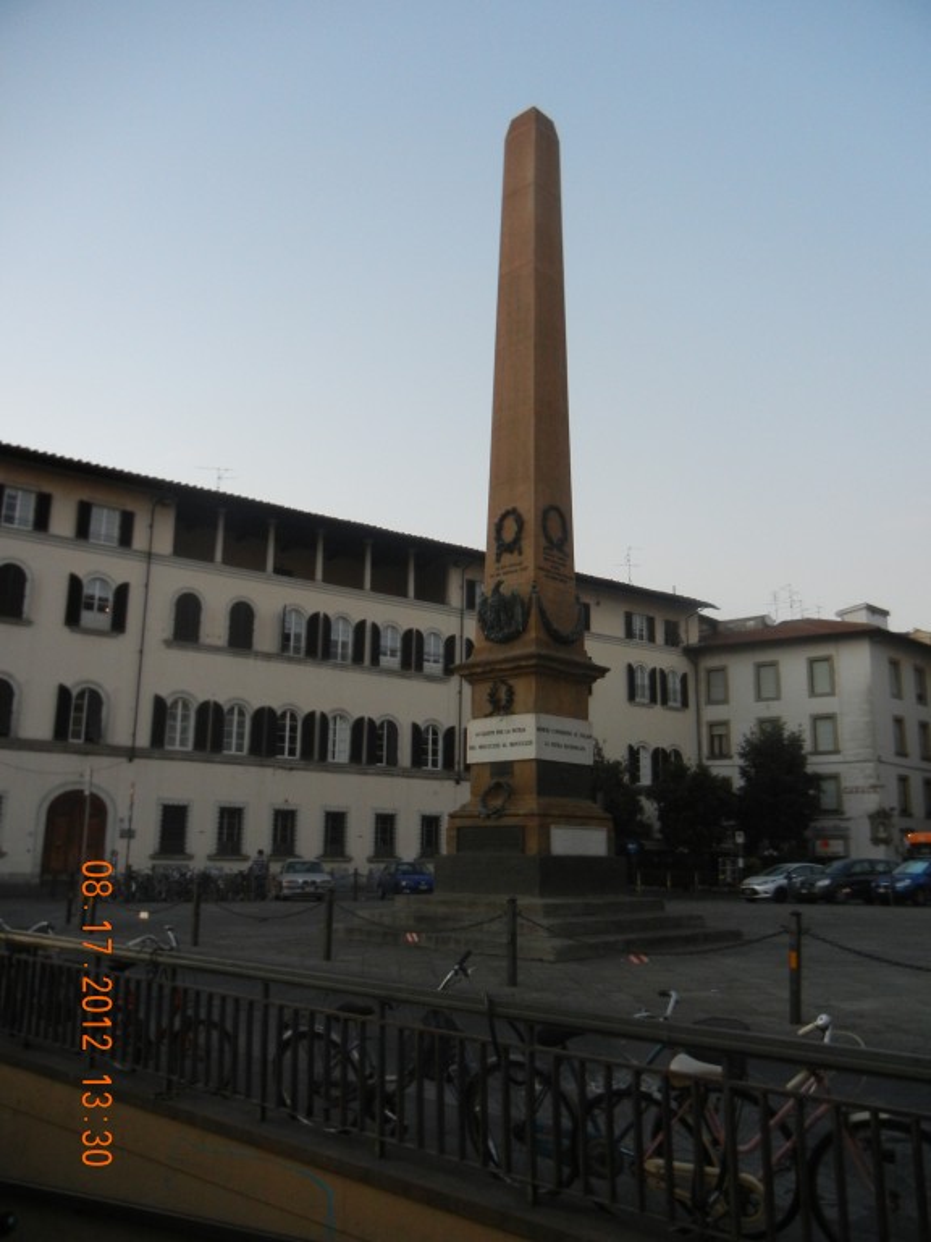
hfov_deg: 46.8
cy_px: 621
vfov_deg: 60.0
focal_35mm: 30
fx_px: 1076
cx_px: 466
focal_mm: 5.4
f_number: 3.5
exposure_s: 1/19.2
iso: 400
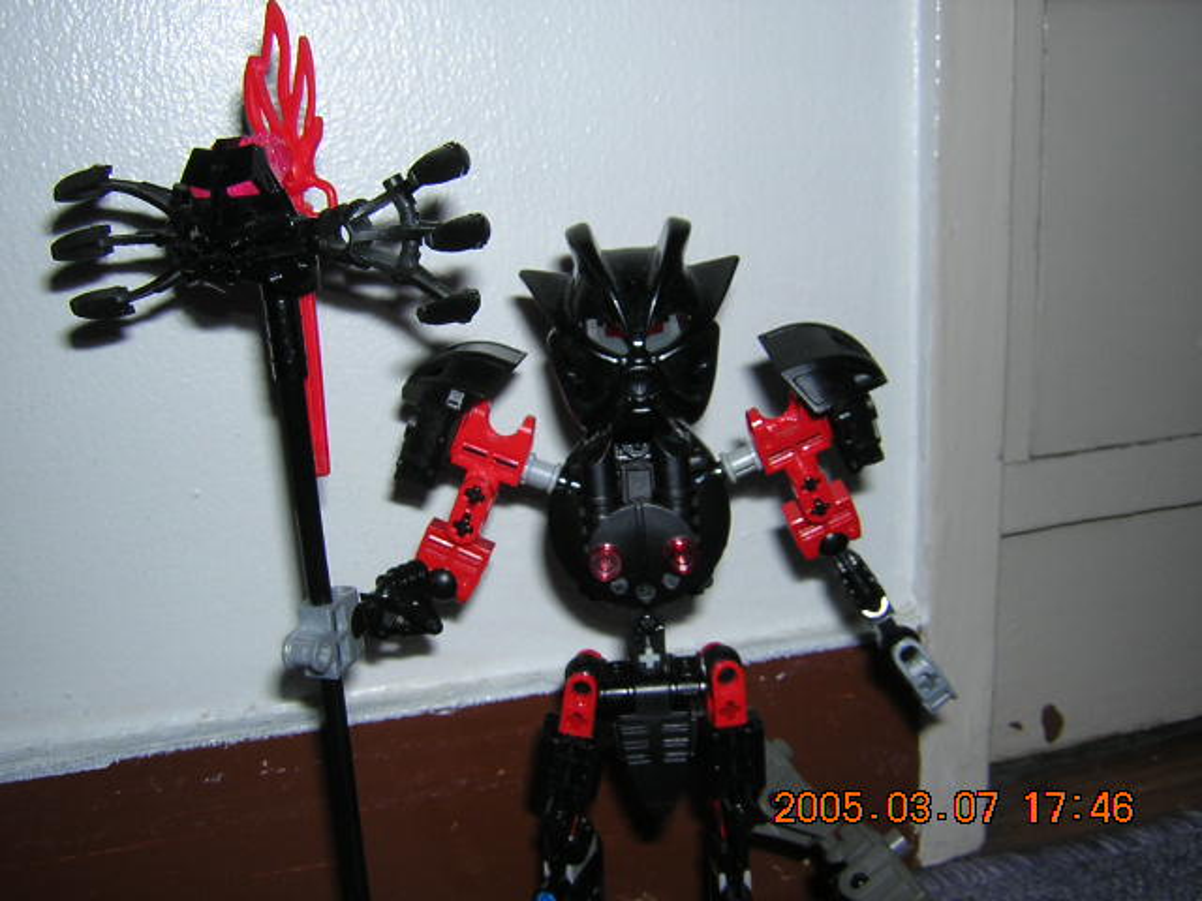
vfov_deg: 39.7
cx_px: 601
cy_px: 450
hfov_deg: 51.4
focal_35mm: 36
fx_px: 1250
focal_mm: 4.7
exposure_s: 1/60.1
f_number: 5.2
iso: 100
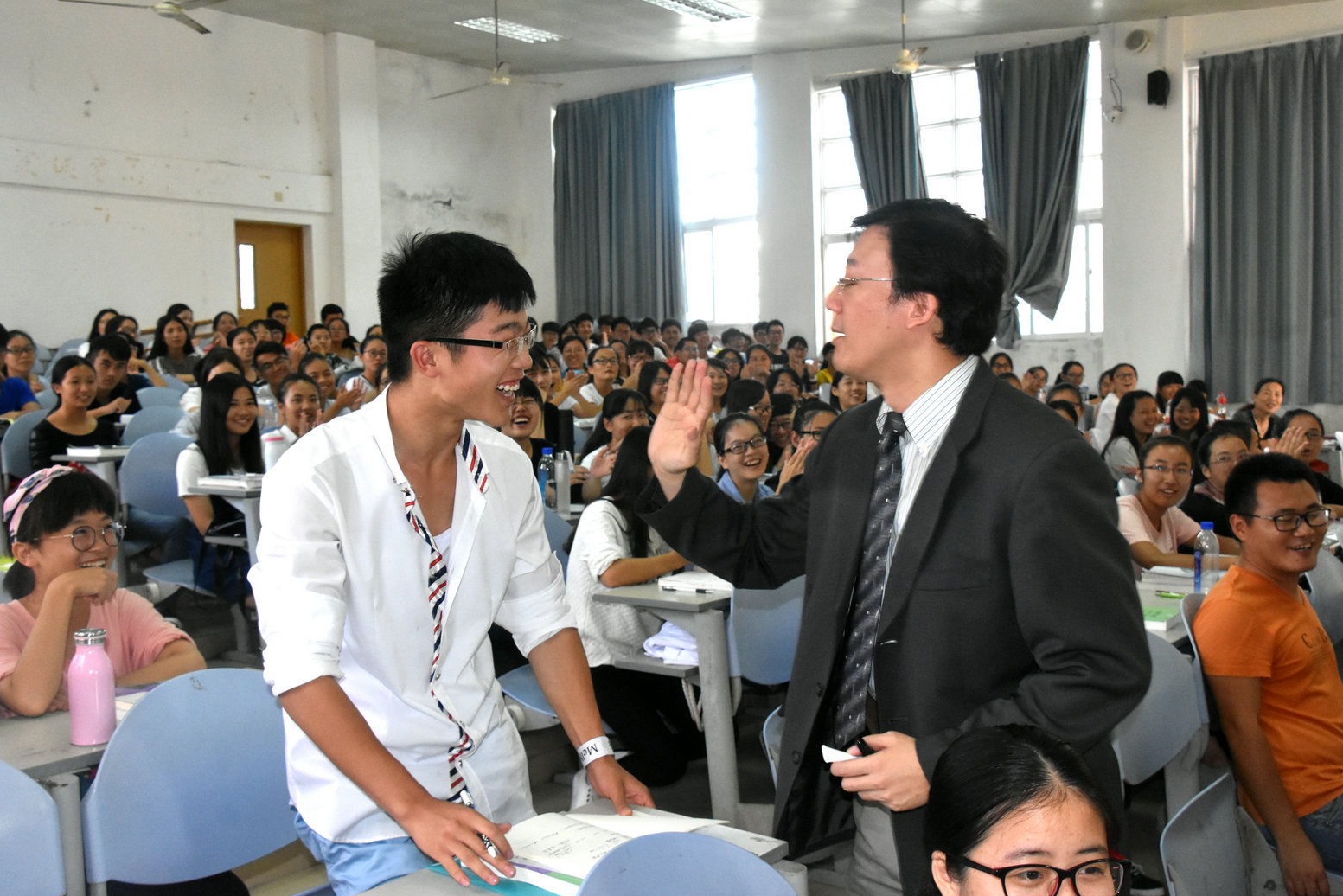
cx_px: 663
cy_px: 448
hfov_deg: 55.8
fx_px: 1269
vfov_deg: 38.9
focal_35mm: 34
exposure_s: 1/160
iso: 2500
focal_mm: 22
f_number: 6.3
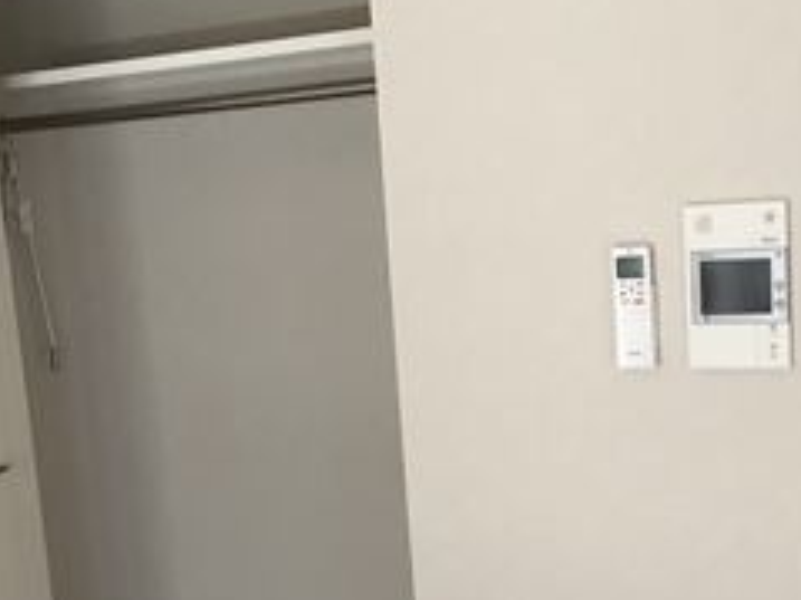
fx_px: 1735
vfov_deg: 19.3
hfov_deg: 25.8
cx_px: 235
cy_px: 543
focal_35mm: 75
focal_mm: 3.99
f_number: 1.8
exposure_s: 1/17
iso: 80
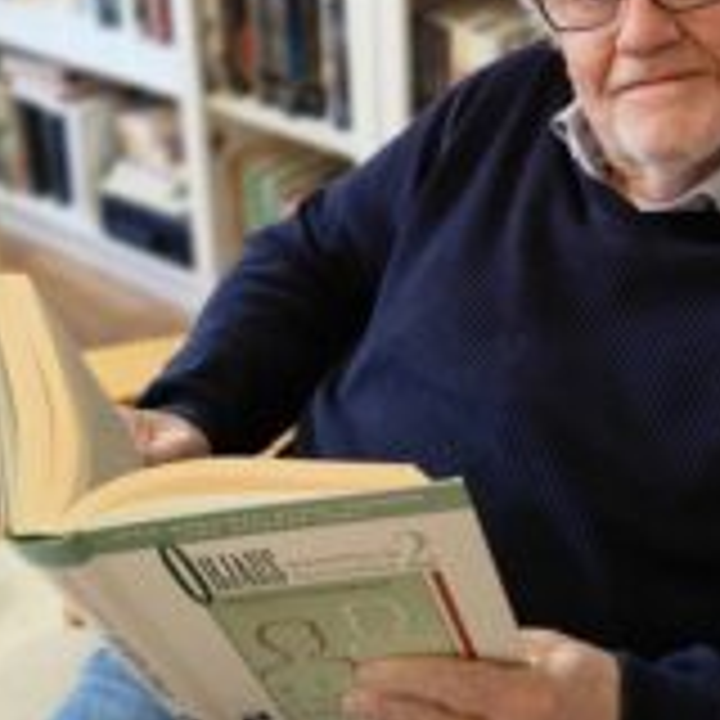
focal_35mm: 51
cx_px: 560
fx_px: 1200
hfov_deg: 32.6
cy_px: 117
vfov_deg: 32.2
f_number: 2.8
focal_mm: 6.06
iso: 500
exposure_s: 1/25
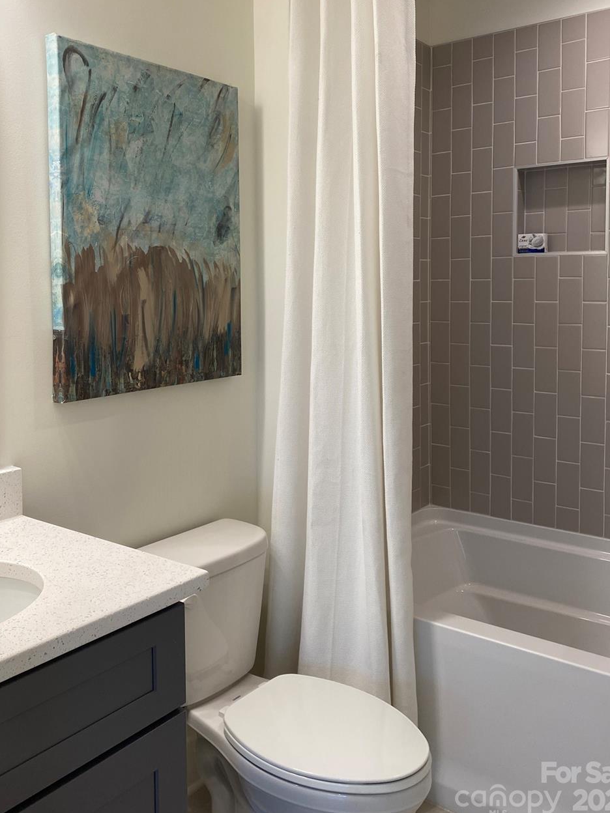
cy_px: 330
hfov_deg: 44.1
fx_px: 752
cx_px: 287
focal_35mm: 32
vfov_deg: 56.4
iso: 64
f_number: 1.8
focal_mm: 4.25
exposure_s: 1/120
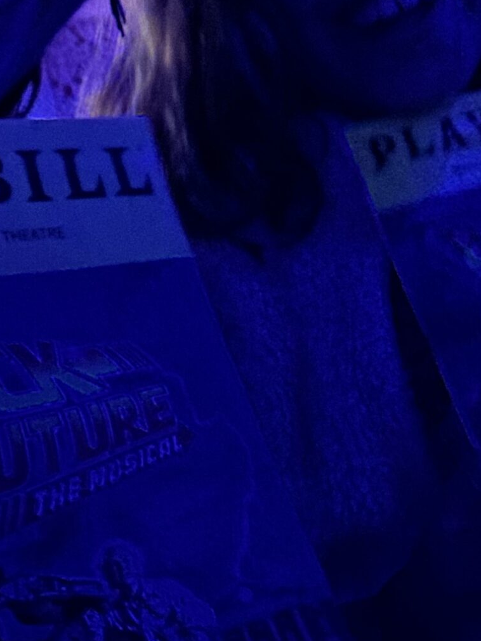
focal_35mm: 76
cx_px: 341
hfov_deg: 19.3
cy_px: -53
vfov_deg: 24.1
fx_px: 1408
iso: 2000
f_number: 1.9
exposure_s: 1/15
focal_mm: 2.69
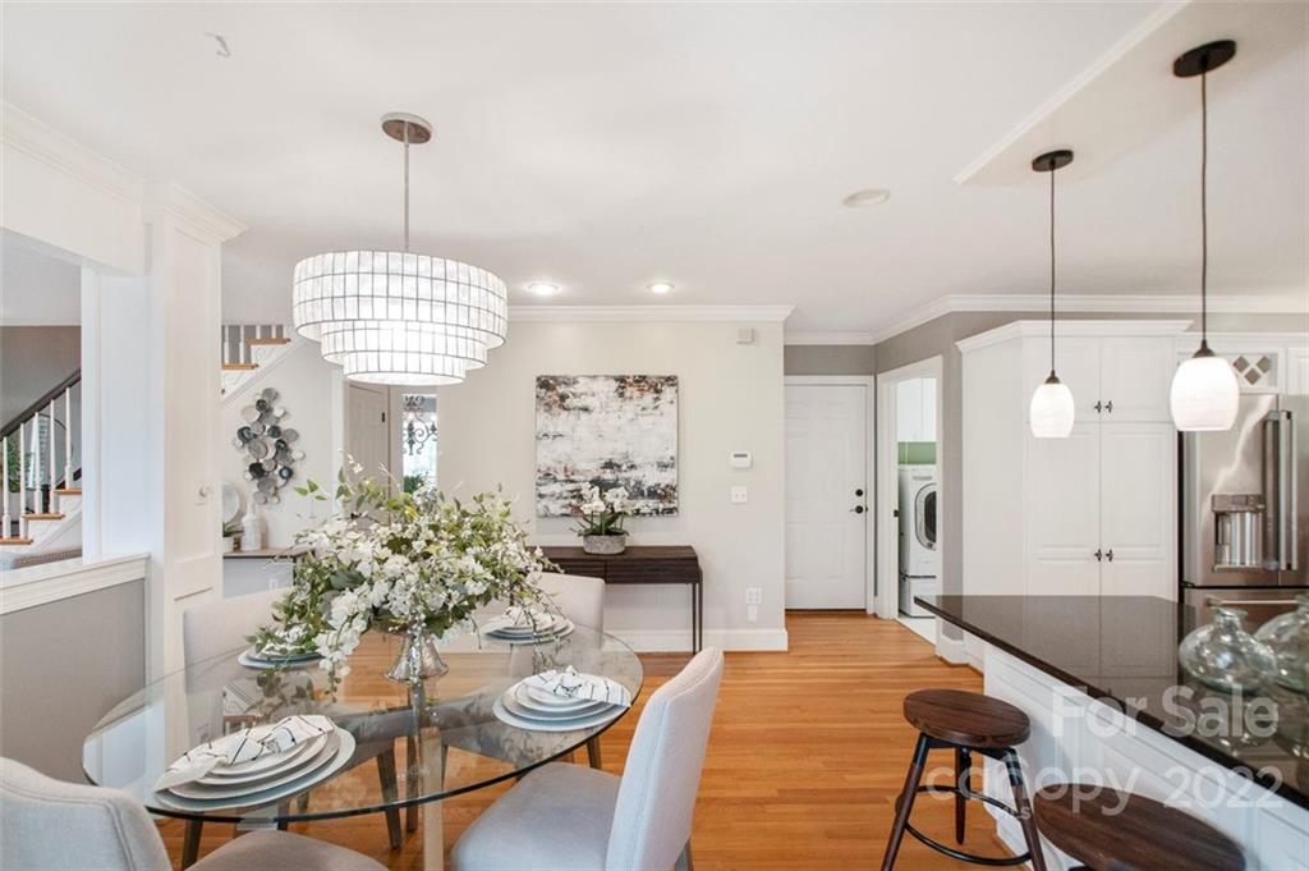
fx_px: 581
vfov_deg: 73.7
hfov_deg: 96.8
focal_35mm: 16
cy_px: 436
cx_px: 654
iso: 1250
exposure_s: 1/160
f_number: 4
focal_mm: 16
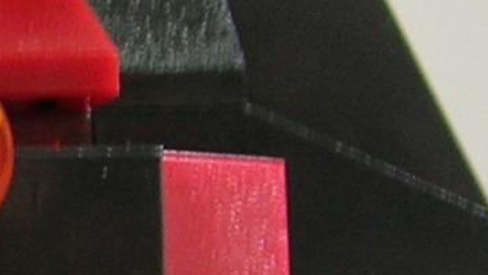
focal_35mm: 298
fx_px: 3858
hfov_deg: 7.0
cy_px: 406
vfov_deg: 4.1
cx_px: -496
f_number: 2.8
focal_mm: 7.8
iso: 64
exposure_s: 1/6.5
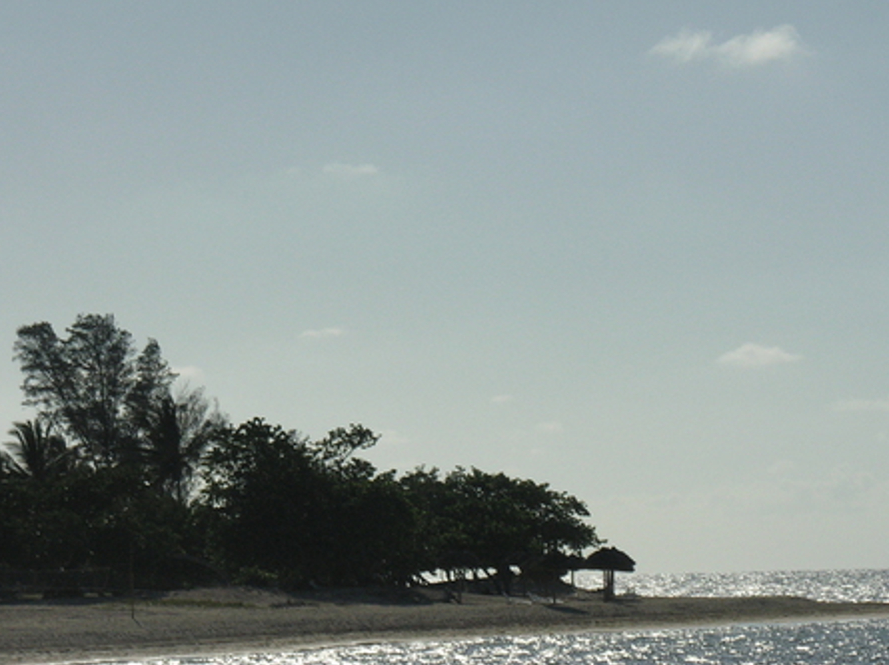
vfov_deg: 7.4
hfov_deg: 9.9
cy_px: 468
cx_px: 414
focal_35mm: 200
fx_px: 5132
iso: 100
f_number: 3.8
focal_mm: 32.4
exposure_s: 1/1337
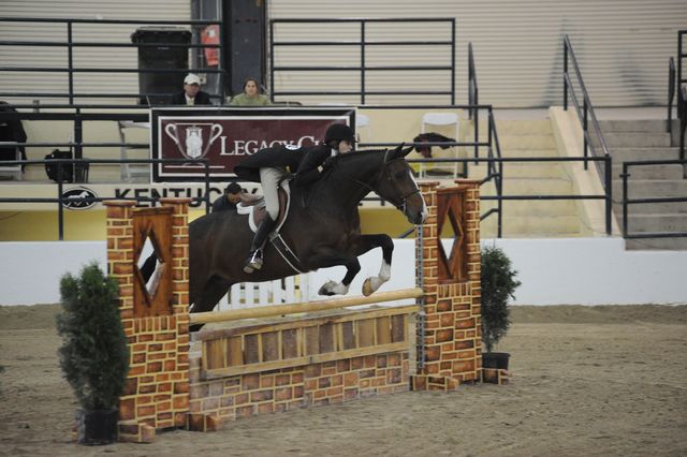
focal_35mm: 200
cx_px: 344
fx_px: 3815
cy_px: 228
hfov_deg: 10.3
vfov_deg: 6.9
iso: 6400
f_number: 2.8
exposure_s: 1/400
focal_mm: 200
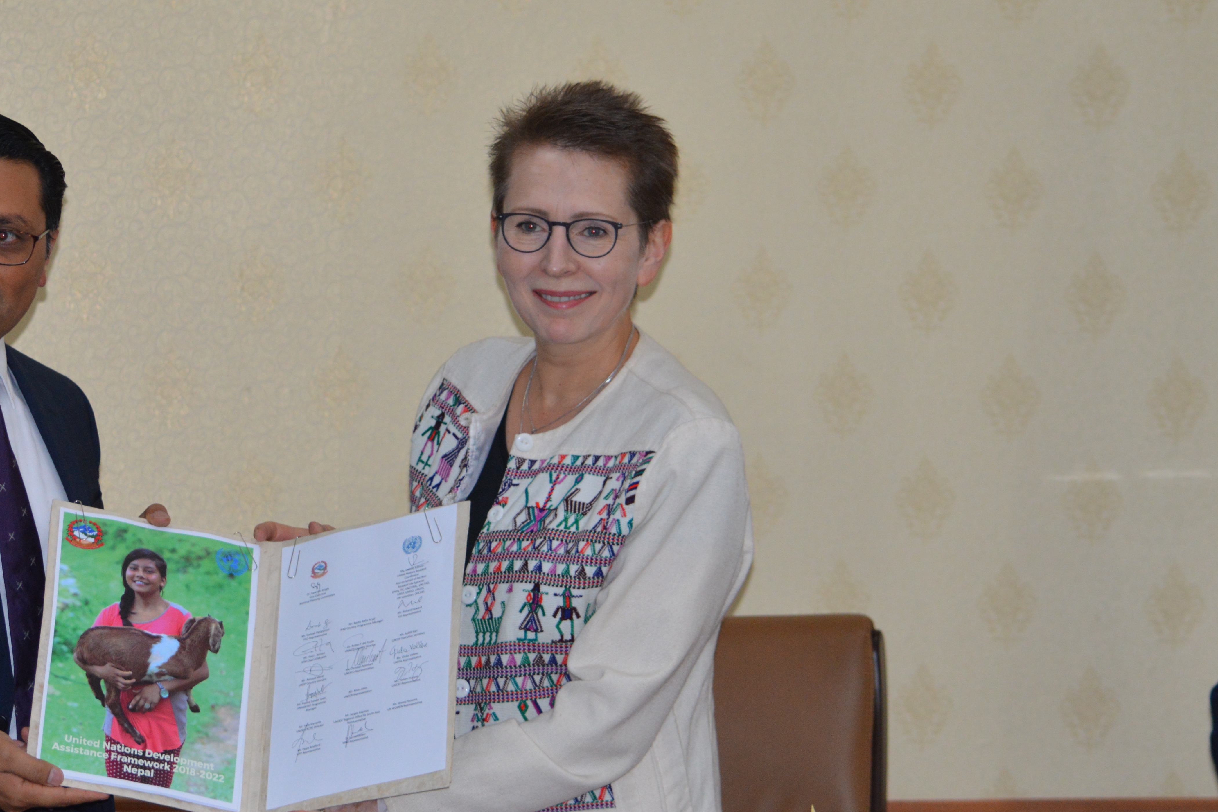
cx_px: 390
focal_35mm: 172
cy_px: 390
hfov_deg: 11.9
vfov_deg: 8.0
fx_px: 5819
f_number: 4.5
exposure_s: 1/60
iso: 640
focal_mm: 80
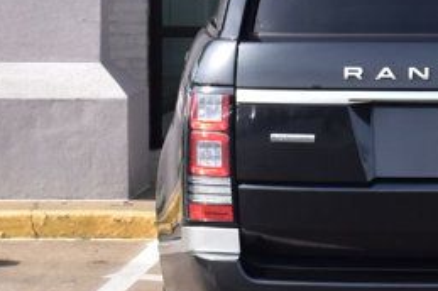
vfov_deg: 7.6
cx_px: 504
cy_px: -41
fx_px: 2163
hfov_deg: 11.4
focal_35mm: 178
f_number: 10
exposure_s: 1/320
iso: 400
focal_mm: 30
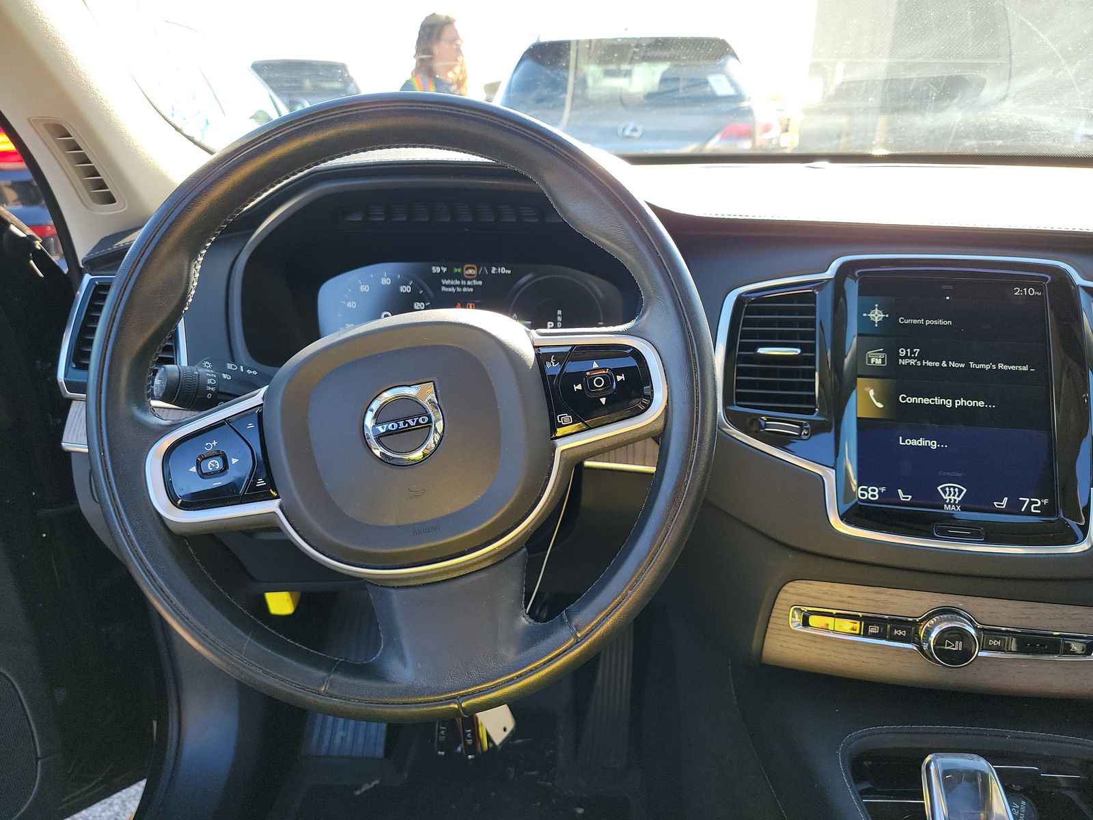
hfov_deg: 71.6
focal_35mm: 24
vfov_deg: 56.8
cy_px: 410
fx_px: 758
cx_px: 546
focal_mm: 6.7
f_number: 1.8
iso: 79
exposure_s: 1/119
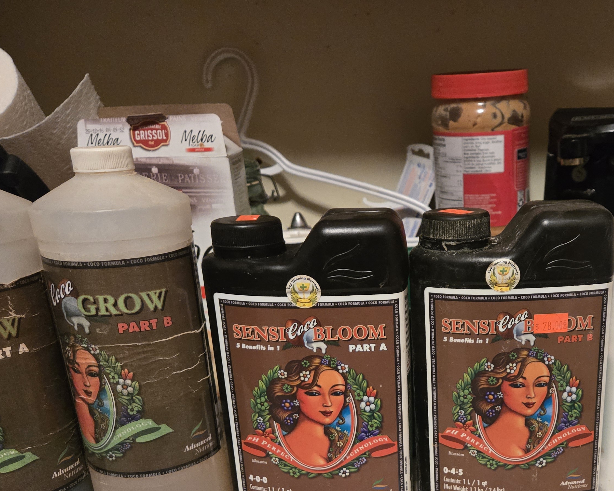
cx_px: 426
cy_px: 392
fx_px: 727
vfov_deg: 36.1
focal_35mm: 40
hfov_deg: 44.9
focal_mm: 5.4
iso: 1000
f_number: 1.8
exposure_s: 1/60
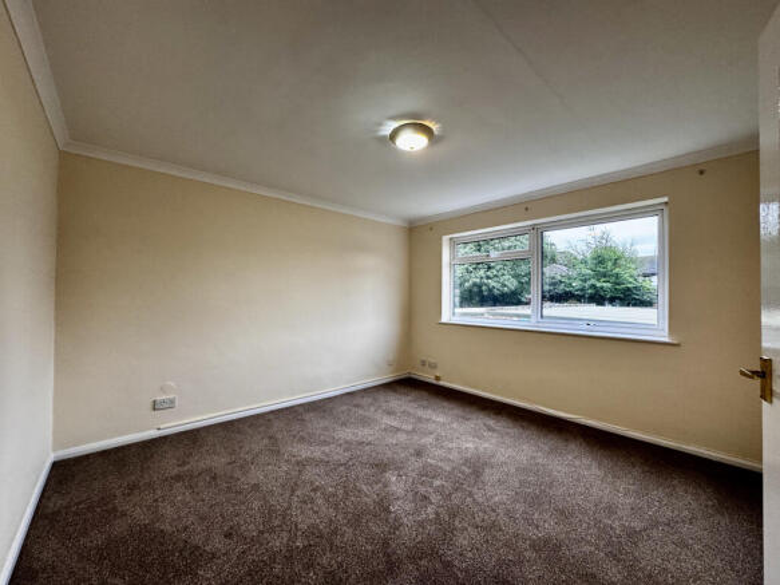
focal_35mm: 14
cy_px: 292
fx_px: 315
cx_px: 390
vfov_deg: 85.7
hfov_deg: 102.1
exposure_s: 1/100
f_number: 2.2
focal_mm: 2.22
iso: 200
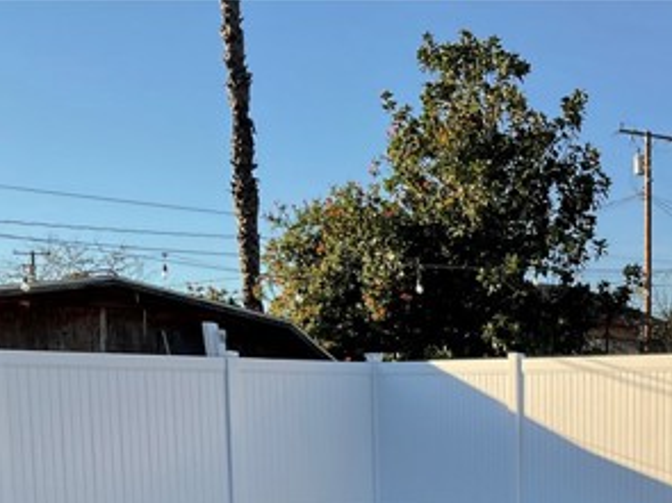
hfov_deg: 29.0
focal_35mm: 63
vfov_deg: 22.1
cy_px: 544
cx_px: 654
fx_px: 1223
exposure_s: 1/1412
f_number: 1.8
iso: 16
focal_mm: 3
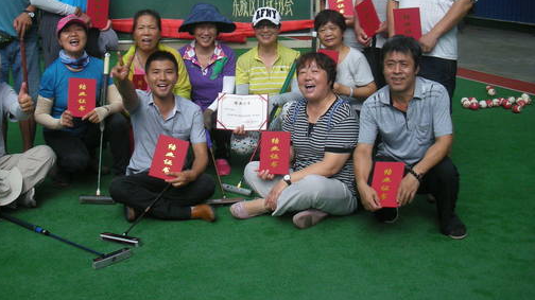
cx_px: 178
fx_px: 752
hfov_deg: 38.7
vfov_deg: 22.4
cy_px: 79
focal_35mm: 53
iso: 100
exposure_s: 1/116
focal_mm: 5.8
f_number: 7.9
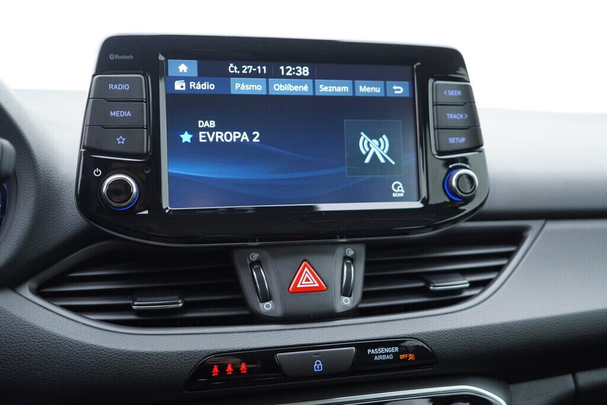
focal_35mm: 36
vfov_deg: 36.9
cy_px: 202
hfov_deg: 53.1
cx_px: 304
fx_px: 607
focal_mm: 24
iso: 200
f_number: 2.8
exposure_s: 1/40
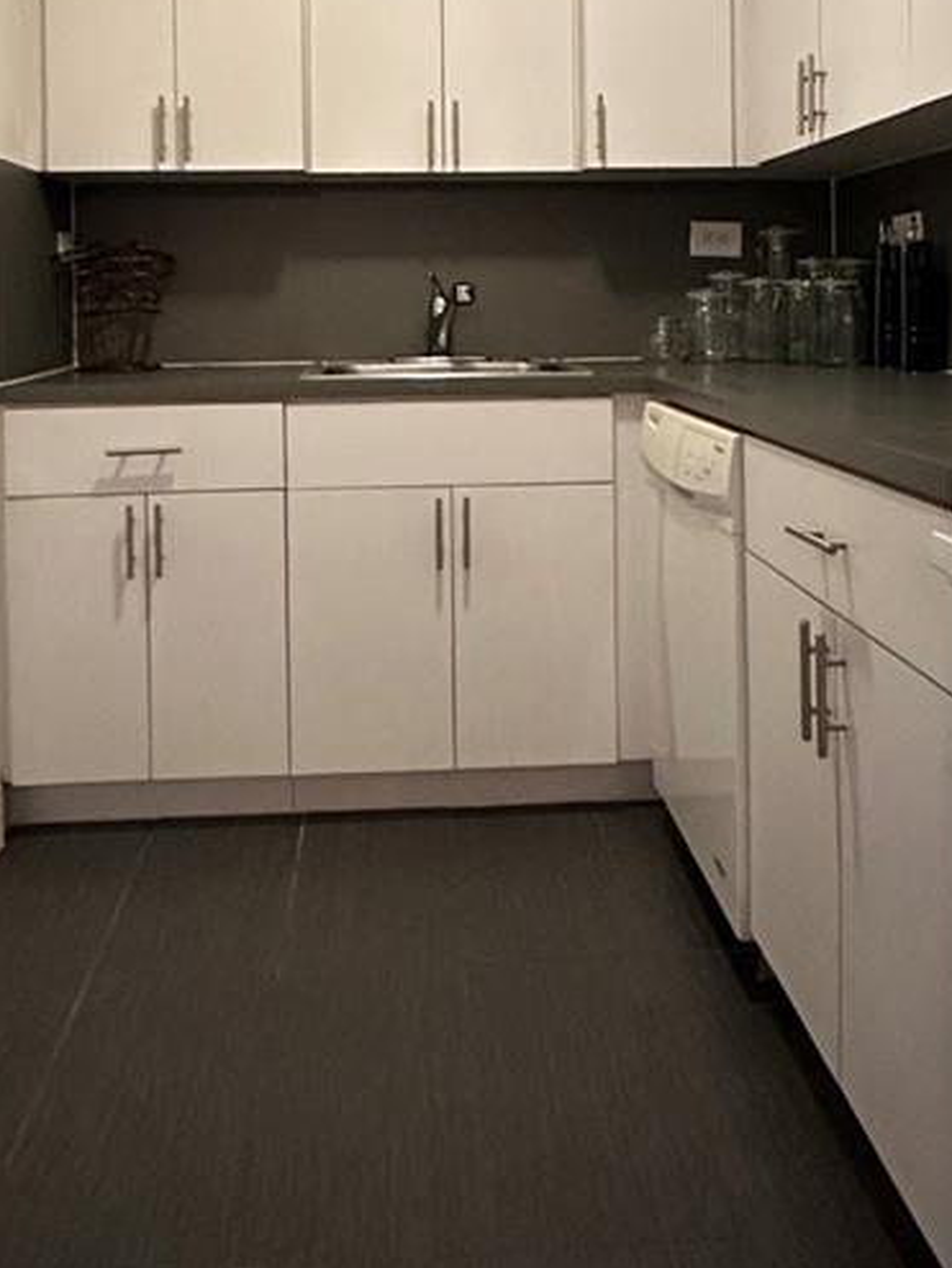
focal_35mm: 34
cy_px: 313
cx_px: 449
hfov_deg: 41.8
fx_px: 1246
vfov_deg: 51.6
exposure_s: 1/60
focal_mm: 2.22
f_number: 2.2
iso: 1000
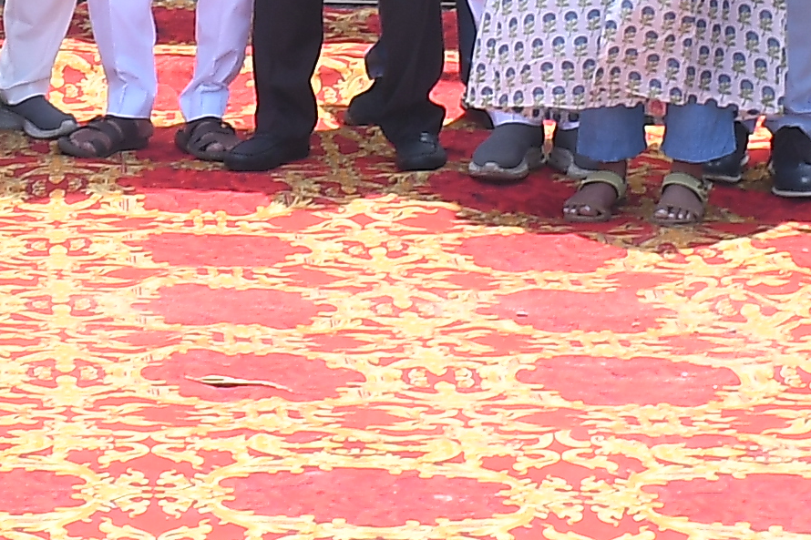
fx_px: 3806
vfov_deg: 7.7
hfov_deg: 12.1
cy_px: -607
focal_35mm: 169
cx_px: 282
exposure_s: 1/160
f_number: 8
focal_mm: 18
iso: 200
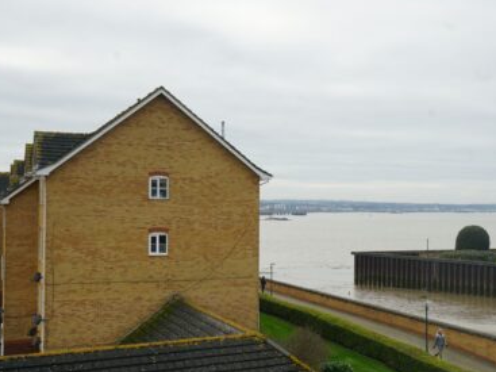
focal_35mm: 55
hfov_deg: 34.5
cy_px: 193
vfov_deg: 26.5
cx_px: 347
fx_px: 788
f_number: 8
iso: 100
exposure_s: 1/80
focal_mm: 35
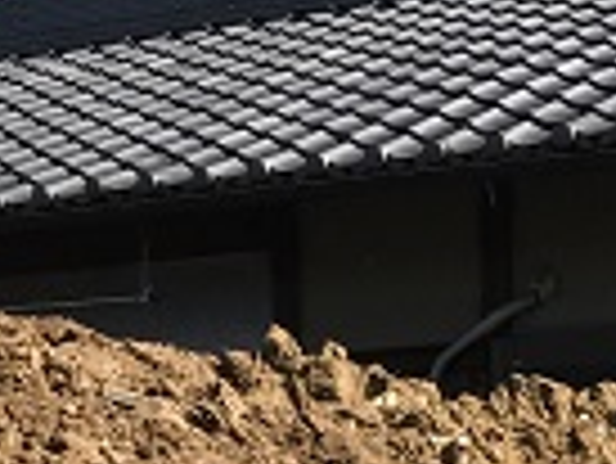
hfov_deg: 13.3
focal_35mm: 147
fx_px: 2618
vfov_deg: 9.3
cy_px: 1032
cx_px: 603
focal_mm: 3.99
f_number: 1.8
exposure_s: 1/1916
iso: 20
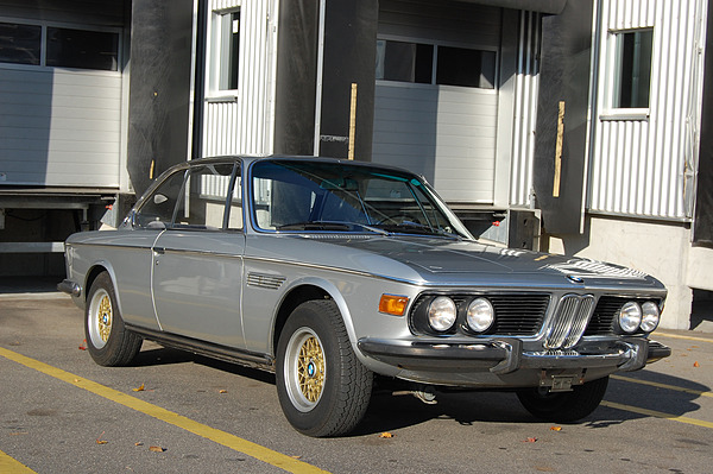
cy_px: 237
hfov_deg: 33.4
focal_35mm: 60
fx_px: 1187
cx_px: 356
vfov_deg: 22.6
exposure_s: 1/400
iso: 200
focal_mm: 40
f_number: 10
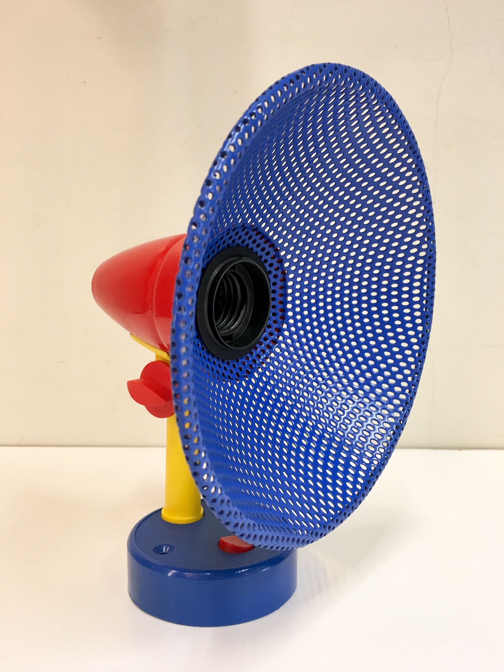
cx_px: 252
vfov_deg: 61.7
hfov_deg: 48.2
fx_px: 563
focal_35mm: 29
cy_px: 336
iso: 100
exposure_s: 1/33
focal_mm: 4.15
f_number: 2.2
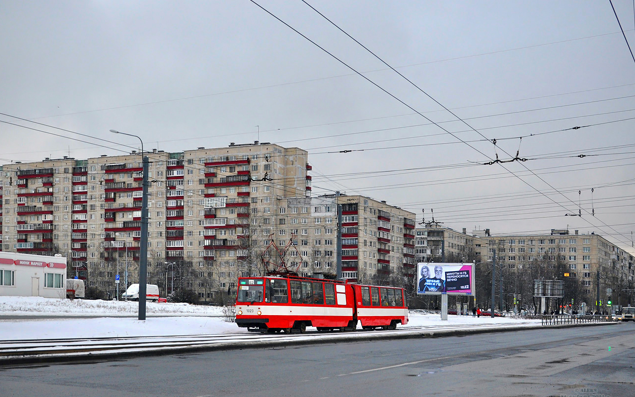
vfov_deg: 34.4
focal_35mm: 37
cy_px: 197
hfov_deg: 52.8
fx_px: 640
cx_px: 315
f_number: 5.6
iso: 320
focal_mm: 24
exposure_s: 1/250
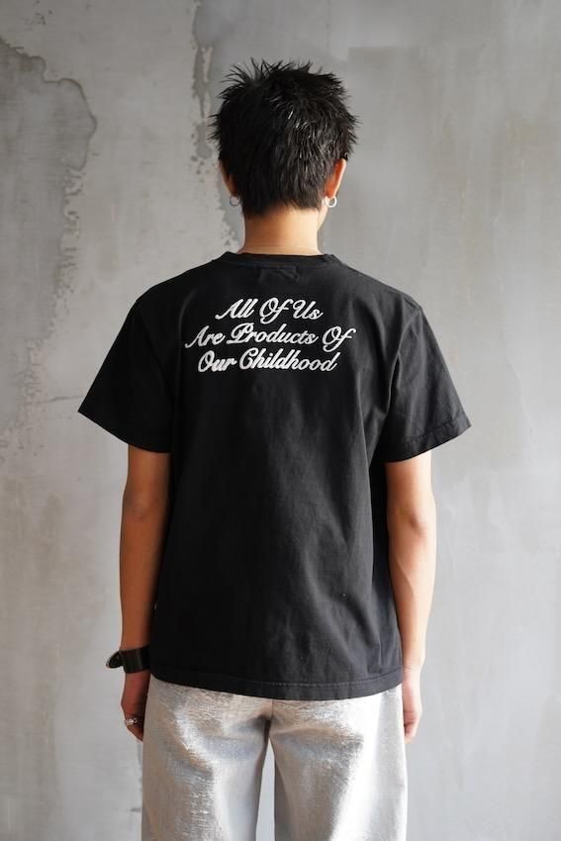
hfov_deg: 27.0
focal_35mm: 50
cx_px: 280
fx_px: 1168
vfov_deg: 39.6
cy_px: 420
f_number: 3.5
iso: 1000
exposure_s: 1/100
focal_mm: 50
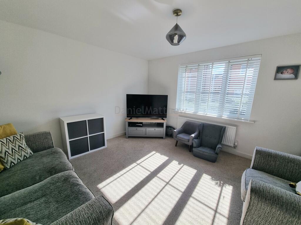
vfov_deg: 89.9
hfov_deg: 106.2
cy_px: 112
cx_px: 150
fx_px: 113
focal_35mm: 13
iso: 50
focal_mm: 2.2
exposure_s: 1/476
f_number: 2.2
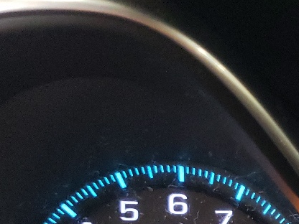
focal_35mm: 100
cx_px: 436
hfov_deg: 17.8
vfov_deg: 14.1
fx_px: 864
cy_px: 309
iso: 421
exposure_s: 1/24
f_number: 1.5
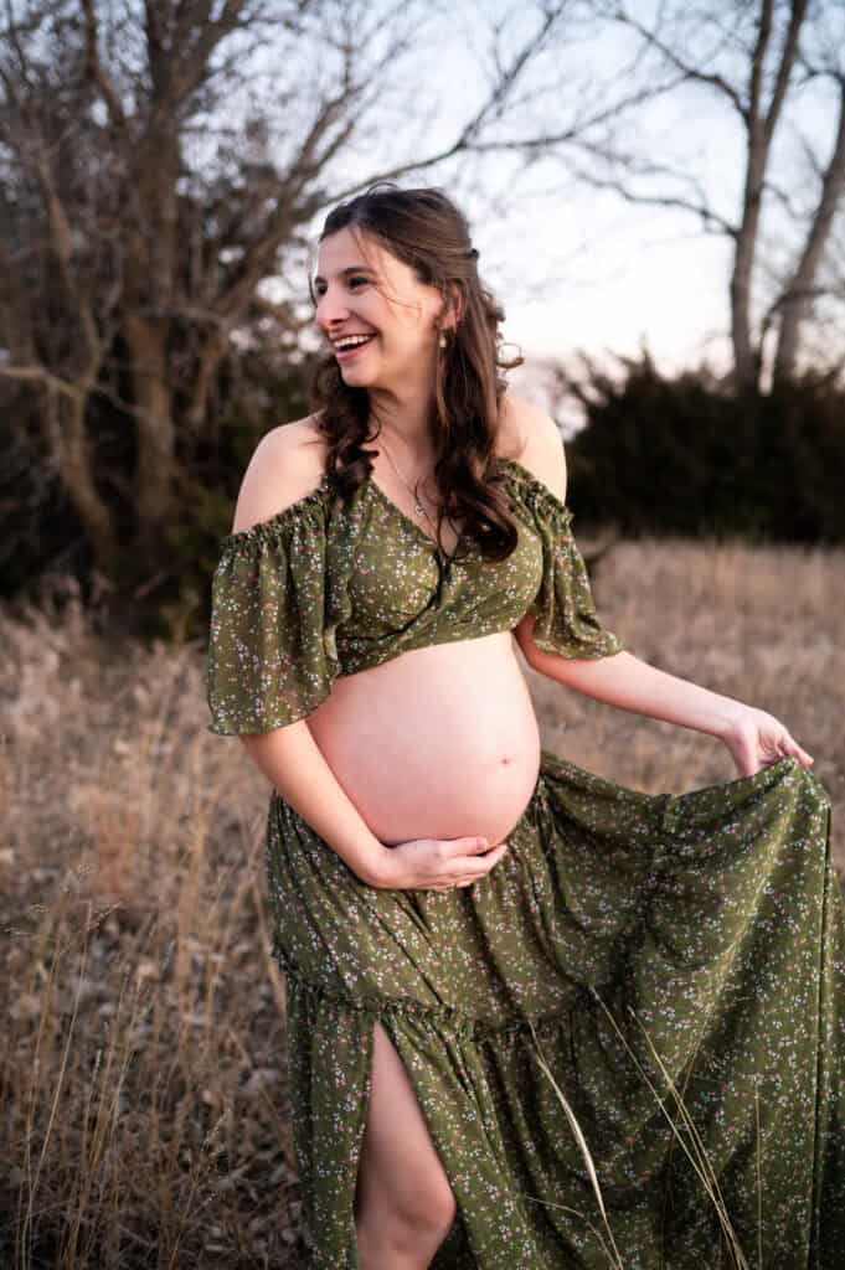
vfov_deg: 54.5
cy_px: 635
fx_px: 1234
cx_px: 422
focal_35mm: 35
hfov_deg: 37.8
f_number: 2.2
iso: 800
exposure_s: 1/250
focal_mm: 35
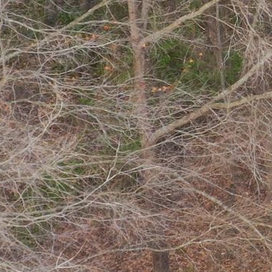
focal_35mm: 172
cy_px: -58
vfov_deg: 10.0
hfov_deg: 8.6
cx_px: 780
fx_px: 1529
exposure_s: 1/20
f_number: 10
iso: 100
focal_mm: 10.26
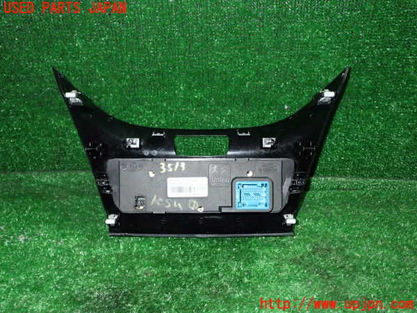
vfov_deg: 39.7
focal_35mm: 36
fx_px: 434
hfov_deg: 51.4
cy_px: 156
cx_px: 208
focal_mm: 6.37
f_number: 7.1
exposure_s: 1/40
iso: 800
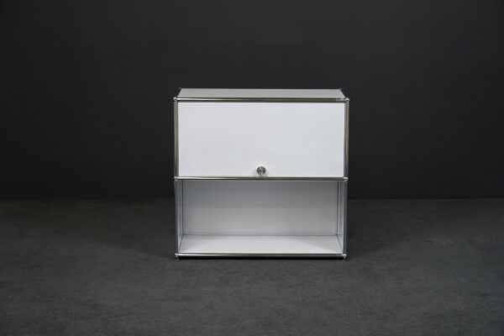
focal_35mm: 77
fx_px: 1078
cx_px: 252
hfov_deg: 26.3
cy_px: 168
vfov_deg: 17.7
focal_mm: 77
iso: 5000
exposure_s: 1/200
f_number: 7.1
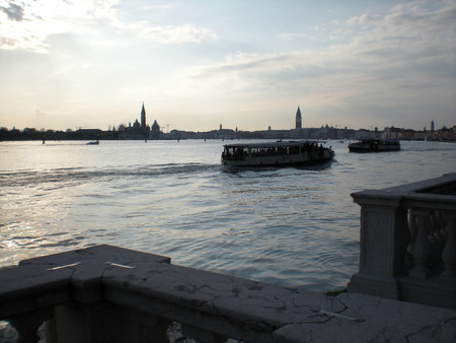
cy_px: 172
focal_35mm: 38
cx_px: 228
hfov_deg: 49.0
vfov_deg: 37.8
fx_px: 501
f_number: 4.6
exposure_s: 1/906
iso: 64
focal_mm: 6.3
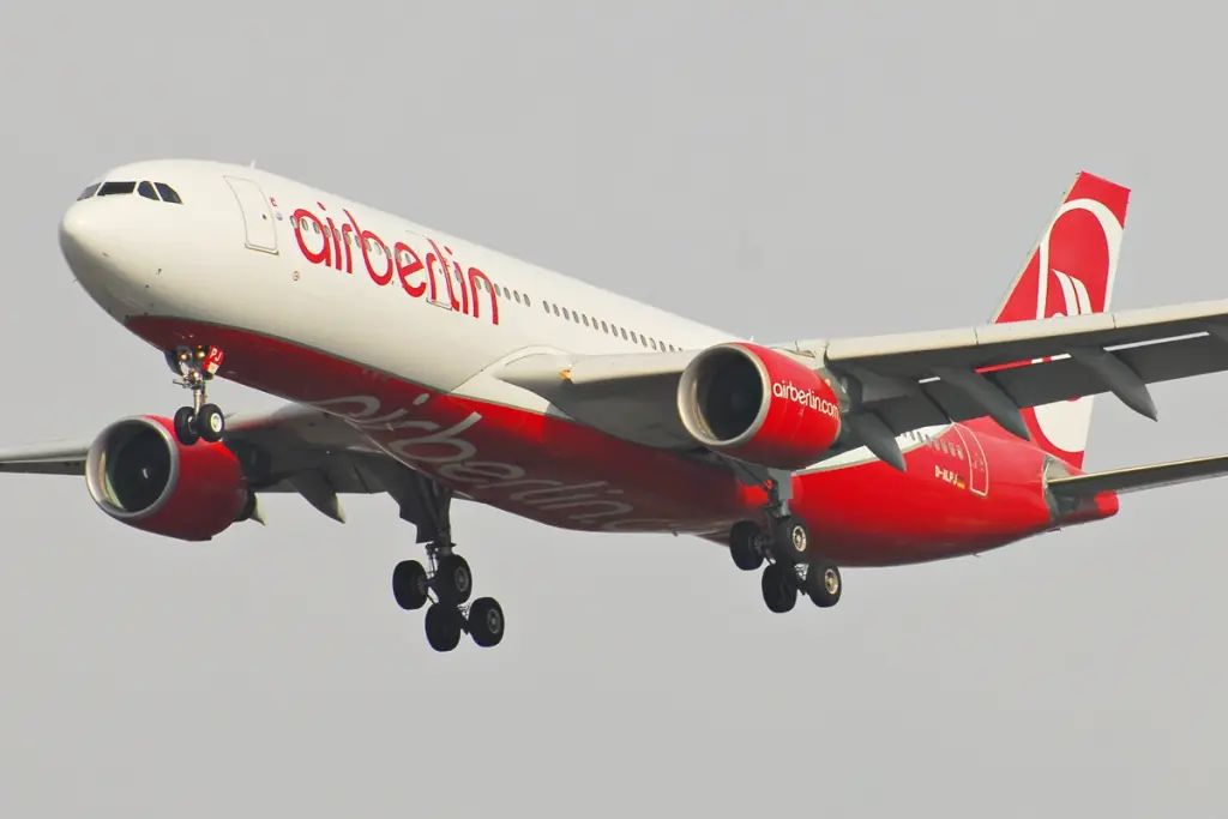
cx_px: 614
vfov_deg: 3.1
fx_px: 15351
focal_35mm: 450
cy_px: 410
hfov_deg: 4.6
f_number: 8
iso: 200
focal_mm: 300
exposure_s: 1/640
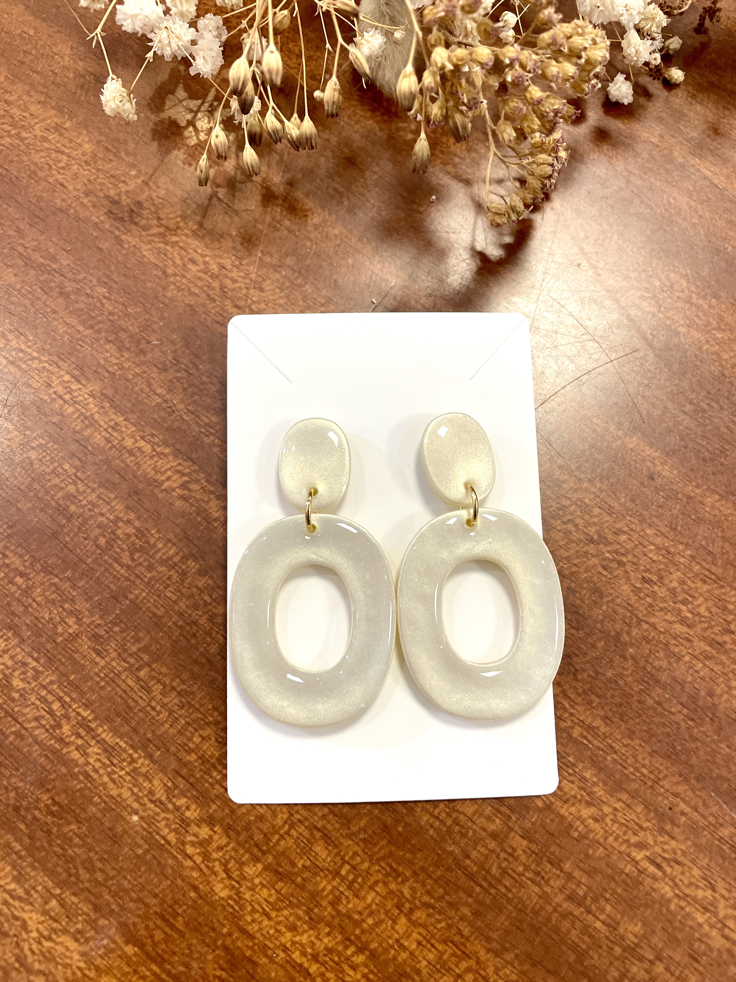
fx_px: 737
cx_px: 368
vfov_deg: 67.3
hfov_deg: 53.1
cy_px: 491
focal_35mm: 26
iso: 125
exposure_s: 1/100
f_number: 1.6
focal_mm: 4.2
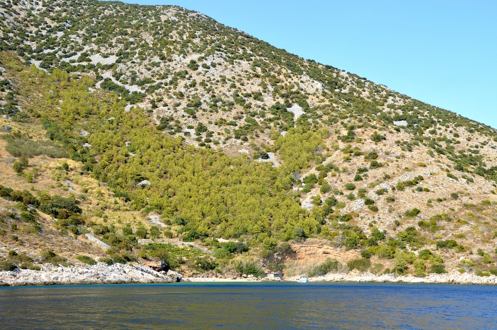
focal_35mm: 48
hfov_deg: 41.2
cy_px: 165
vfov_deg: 28.0
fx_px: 662
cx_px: 248
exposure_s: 1/200
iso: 100
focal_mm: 32
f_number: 7.1
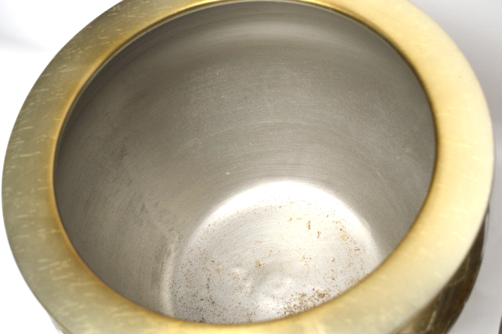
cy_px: 167
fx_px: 794
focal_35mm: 57
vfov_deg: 23.7
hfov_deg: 35.1
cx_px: 251
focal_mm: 38
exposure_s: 1/50
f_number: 5
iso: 800
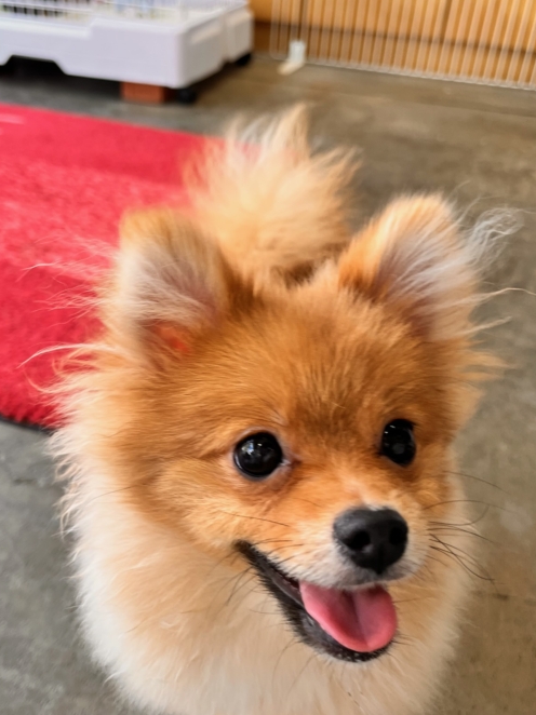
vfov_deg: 55.4
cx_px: 242
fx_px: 682
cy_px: 348
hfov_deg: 42.9
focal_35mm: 33
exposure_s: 1/100
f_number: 1.6
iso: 64
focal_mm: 5.1
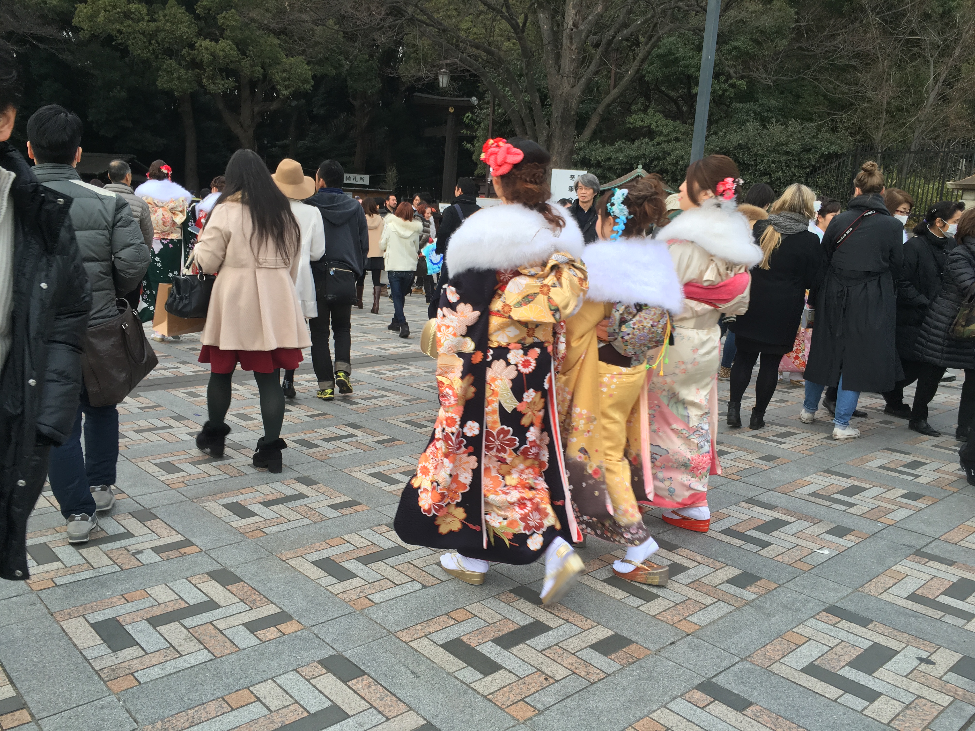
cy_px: 366
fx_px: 817
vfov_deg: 48.2
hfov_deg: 61.7
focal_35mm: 29
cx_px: 488
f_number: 2.2
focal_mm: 4.15
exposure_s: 1/120
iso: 25
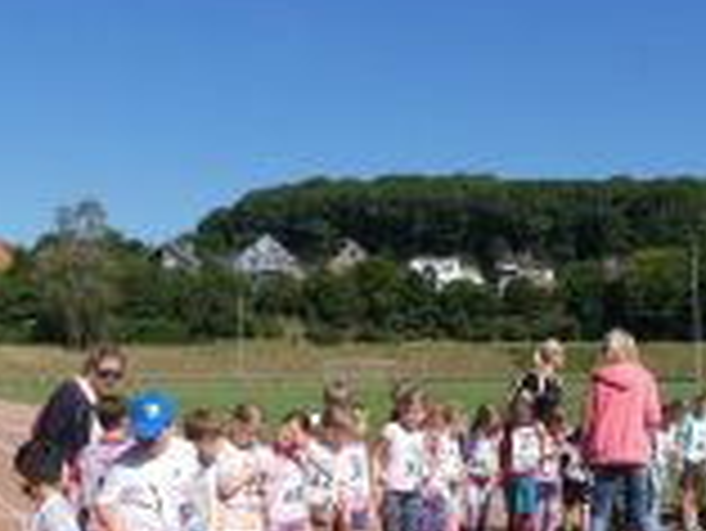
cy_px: 396
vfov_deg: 28.2
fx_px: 1041
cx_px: 504
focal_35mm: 51
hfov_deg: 36.8
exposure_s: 1/1000
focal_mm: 3.6
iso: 80
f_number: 4
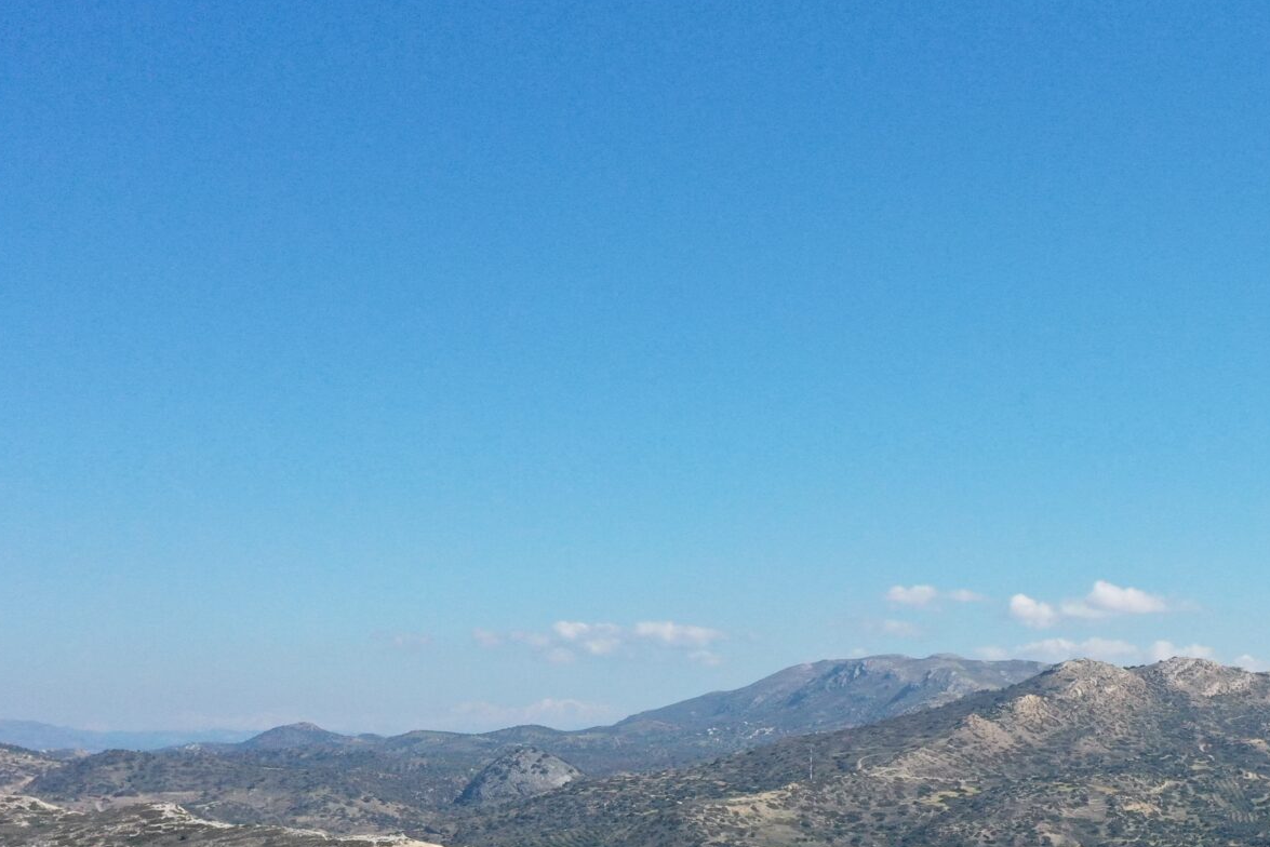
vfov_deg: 21.4
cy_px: 875
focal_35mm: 61
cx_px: 990
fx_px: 2152
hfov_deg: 32.1
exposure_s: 1/2500
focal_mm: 10.26
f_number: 5
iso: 400
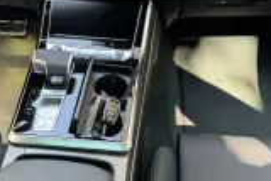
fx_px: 422
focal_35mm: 56
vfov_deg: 24.0
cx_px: 85
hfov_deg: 35.2
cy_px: 44
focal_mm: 6.76
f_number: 1.78
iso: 200
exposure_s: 1/108
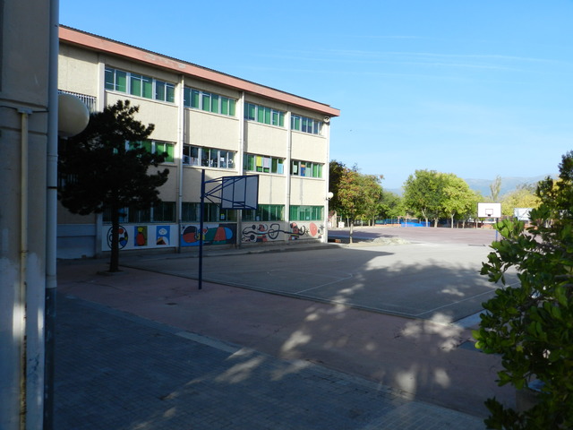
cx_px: 286
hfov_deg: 63.4
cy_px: 215
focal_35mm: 28
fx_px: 463
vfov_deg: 49.7
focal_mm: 5
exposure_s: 1/1000
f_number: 3.6
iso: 160
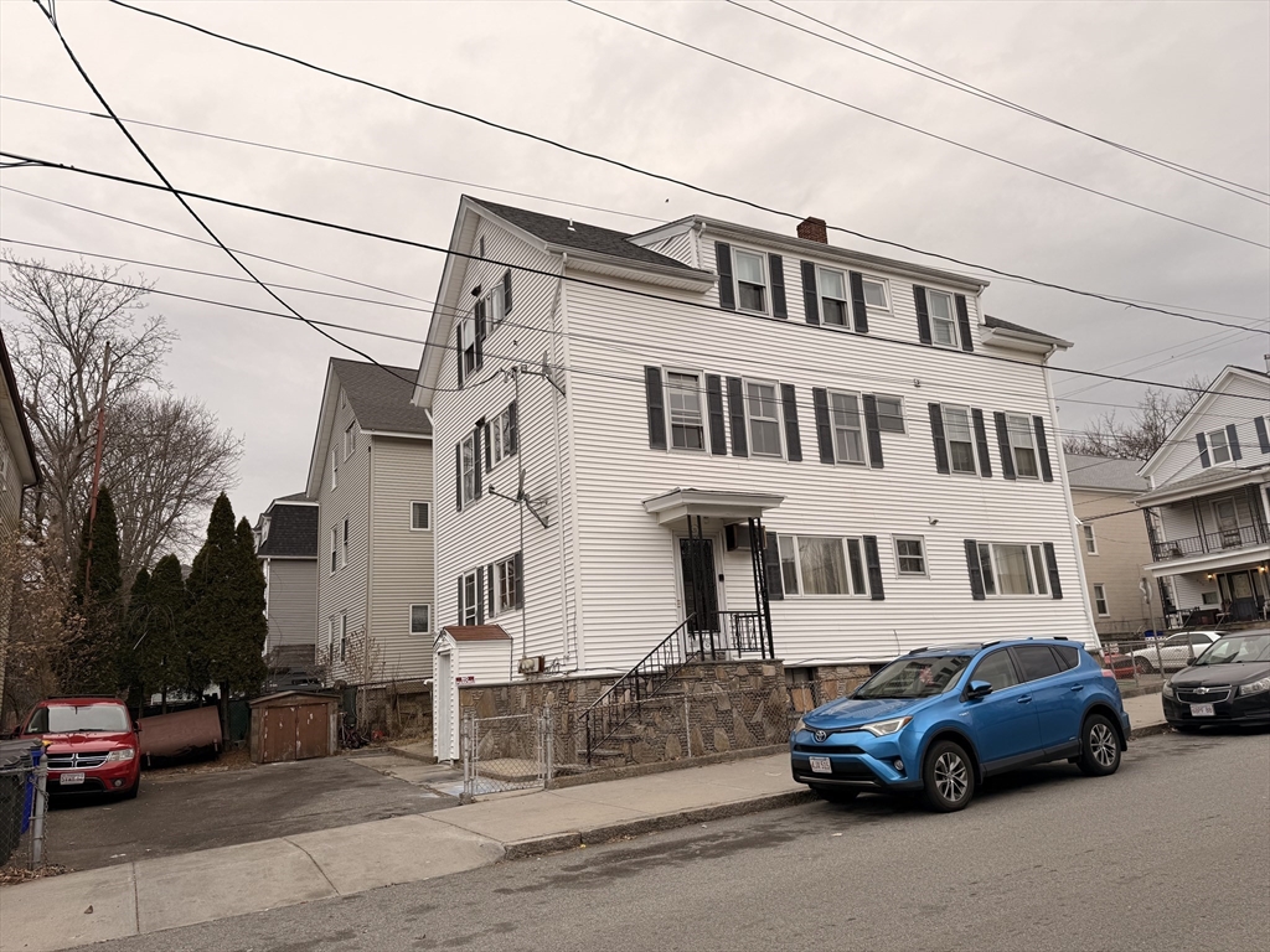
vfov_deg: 56.8
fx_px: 881
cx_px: 635
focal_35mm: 24
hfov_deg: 71.6
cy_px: 476
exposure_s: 1/412
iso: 80
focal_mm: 6.76
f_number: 1.78
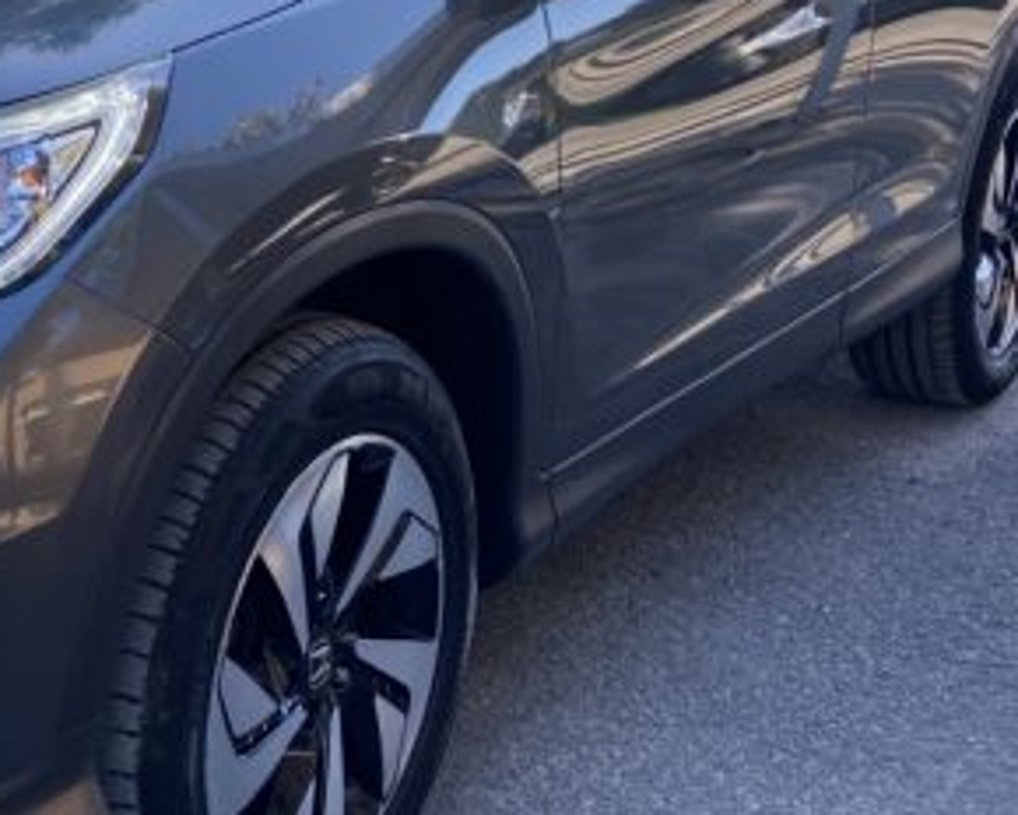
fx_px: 2109
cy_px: 249
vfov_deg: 21.7
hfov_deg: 25.7
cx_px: -21
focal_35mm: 70
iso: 32
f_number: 1.8
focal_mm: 4.25
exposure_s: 1/439
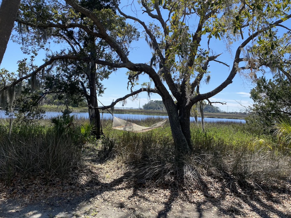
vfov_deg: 53.0
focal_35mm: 26
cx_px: 146
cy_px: 109
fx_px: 218
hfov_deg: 67.3
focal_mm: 4.25
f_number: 1.8
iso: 32
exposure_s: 1/2188
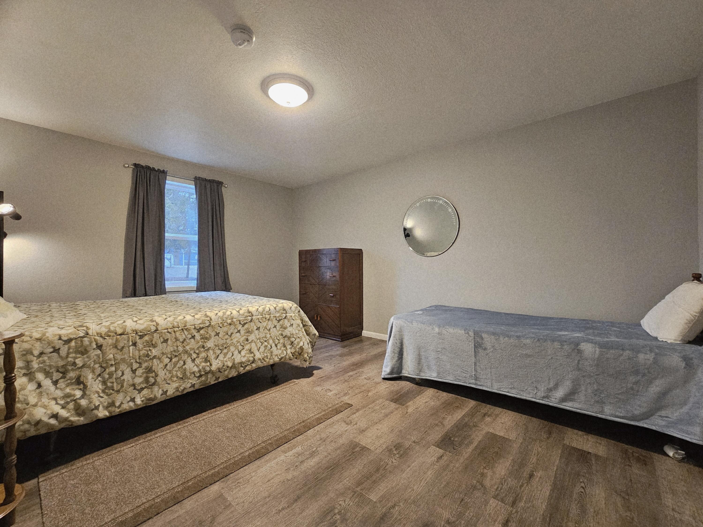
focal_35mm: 13
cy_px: 264
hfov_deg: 106.2
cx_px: 352
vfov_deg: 89.9
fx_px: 264
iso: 320
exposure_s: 1/30
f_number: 2.2
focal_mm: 2.2
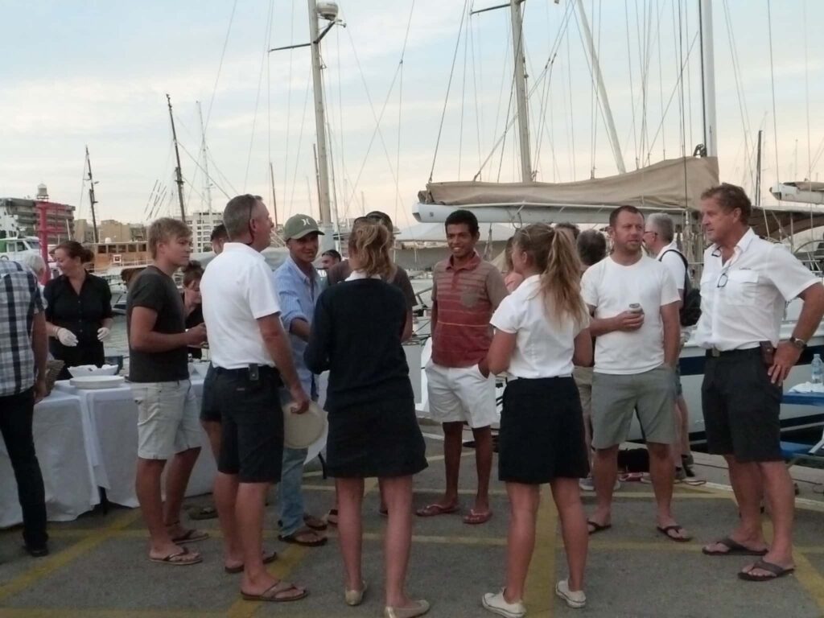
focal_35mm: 40
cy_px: 309
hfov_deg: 46.8
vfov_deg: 36.0
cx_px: 412
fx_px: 952
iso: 2500
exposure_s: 1/320
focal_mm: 7
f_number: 5.6
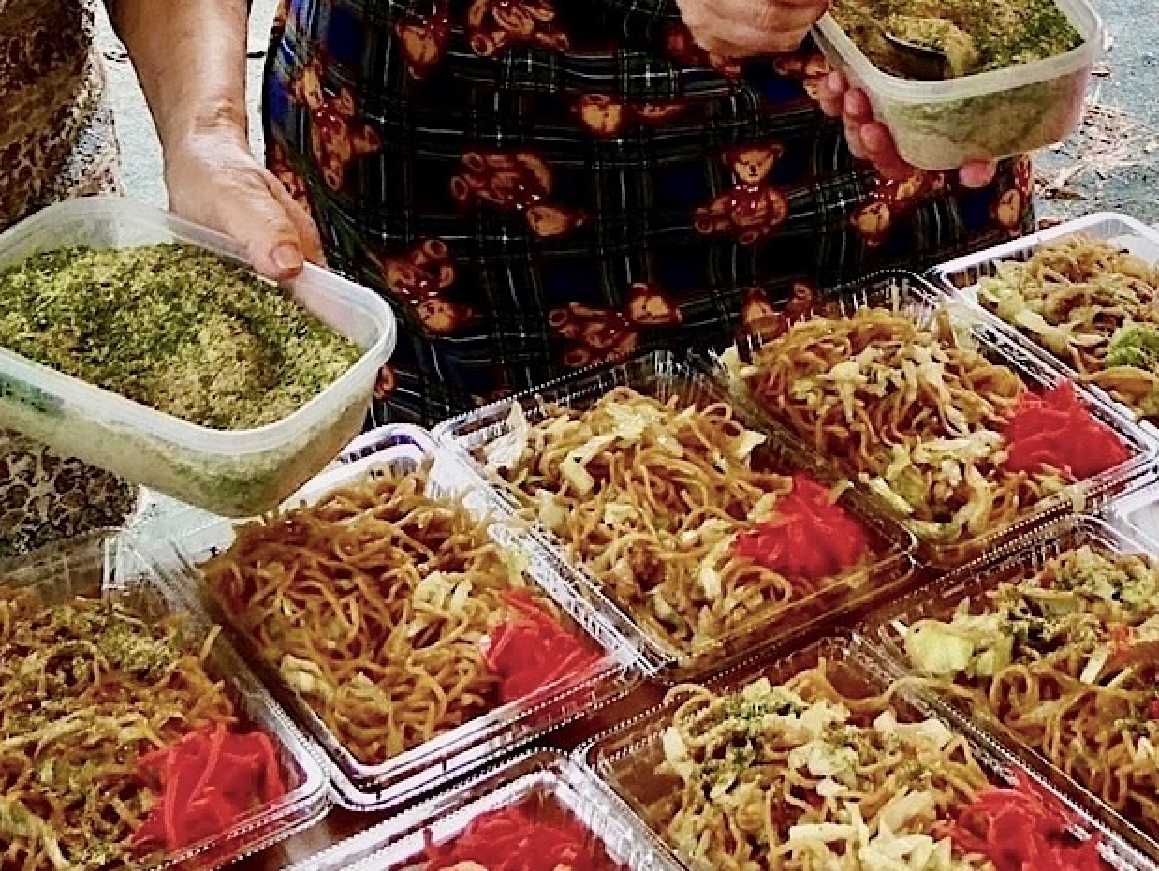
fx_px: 1039
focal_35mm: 31
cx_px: 519
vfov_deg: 45.4
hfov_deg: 58.2
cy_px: 476
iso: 80
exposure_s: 1/60
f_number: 3.3
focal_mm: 4.3
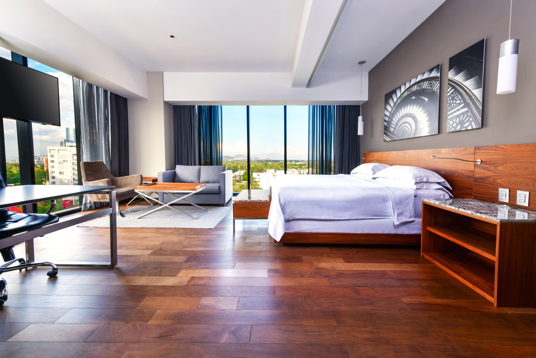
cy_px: 179
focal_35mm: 14
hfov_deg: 104.3
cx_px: 268
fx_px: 208
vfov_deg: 81.2
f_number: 22
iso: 125
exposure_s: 3
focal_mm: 14
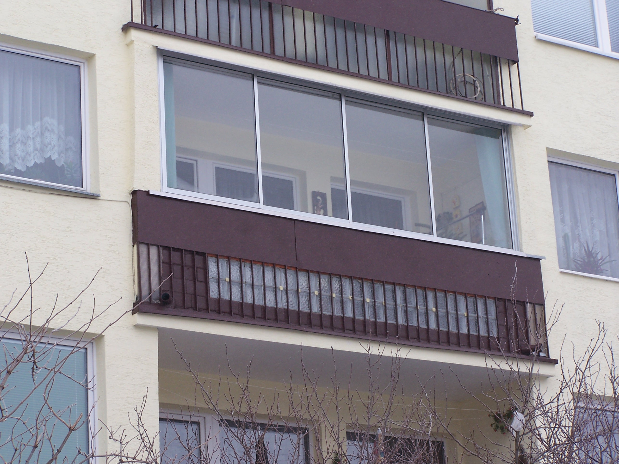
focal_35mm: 117
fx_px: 2092
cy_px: 232
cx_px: 310
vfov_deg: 12.7
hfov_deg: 16.8
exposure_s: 1/160
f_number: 3.2
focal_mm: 19.4
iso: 80
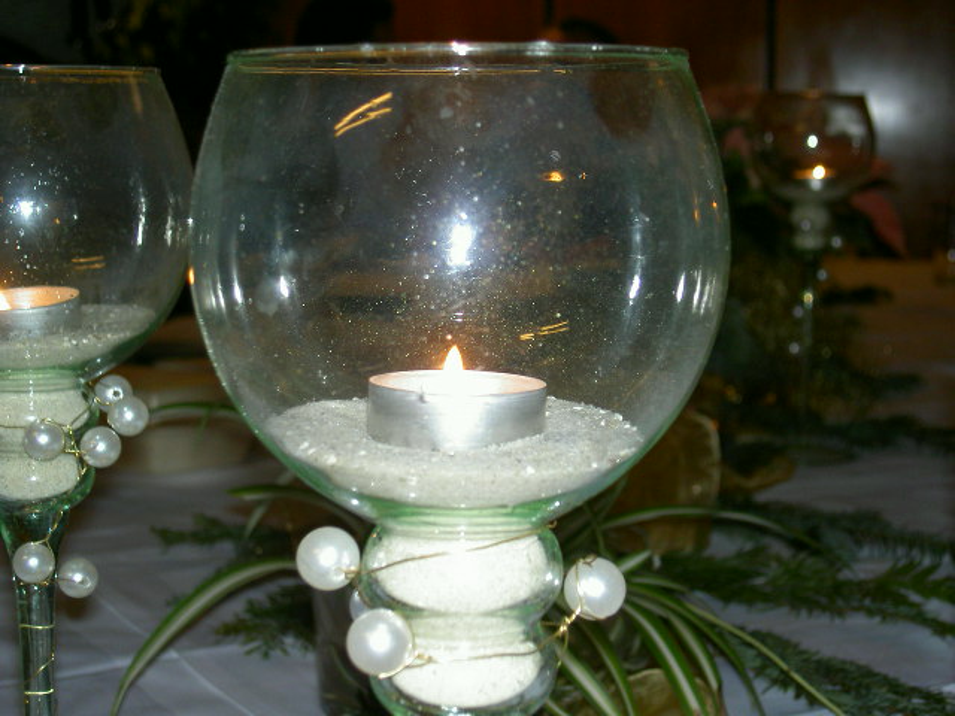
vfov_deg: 21.3
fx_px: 1904
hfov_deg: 28.2
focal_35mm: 69
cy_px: 358
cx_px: 478
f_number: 3.7
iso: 100
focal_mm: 14.2
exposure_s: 1/73
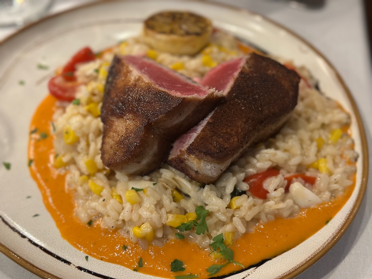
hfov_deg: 39.7
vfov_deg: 30.3
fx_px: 516
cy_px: 140
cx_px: 186
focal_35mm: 48
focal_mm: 6.86
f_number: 1.78
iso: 640
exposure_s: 1/30
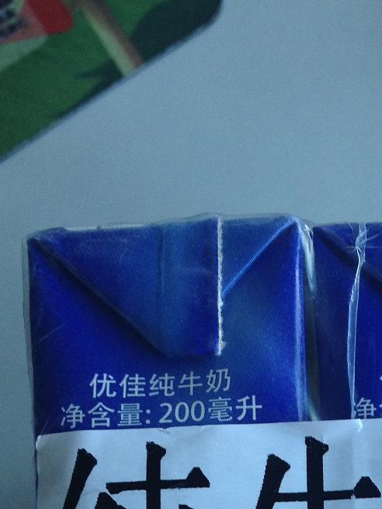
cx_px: 376
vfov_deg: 21.1
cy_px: 595
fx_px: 1281
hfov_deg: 16.6
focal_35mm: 87
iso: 50
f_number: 2.4
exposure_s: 1/60
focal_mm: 4.28
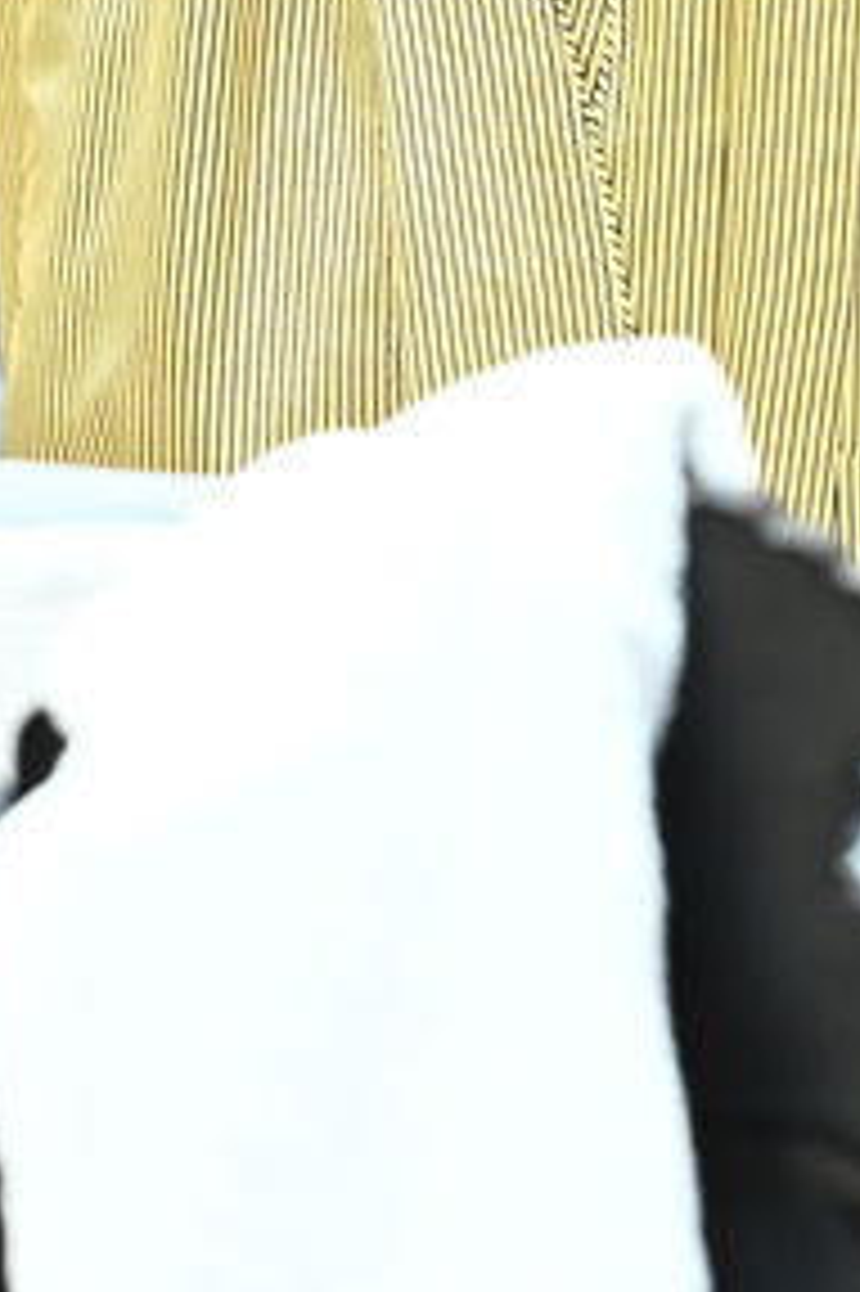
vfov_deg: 2.6
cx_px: 77
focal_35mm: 805
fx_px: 28878
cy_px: -599
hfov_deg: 1.7
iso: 2000
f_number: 4.5
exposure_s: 1/250
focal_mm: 165
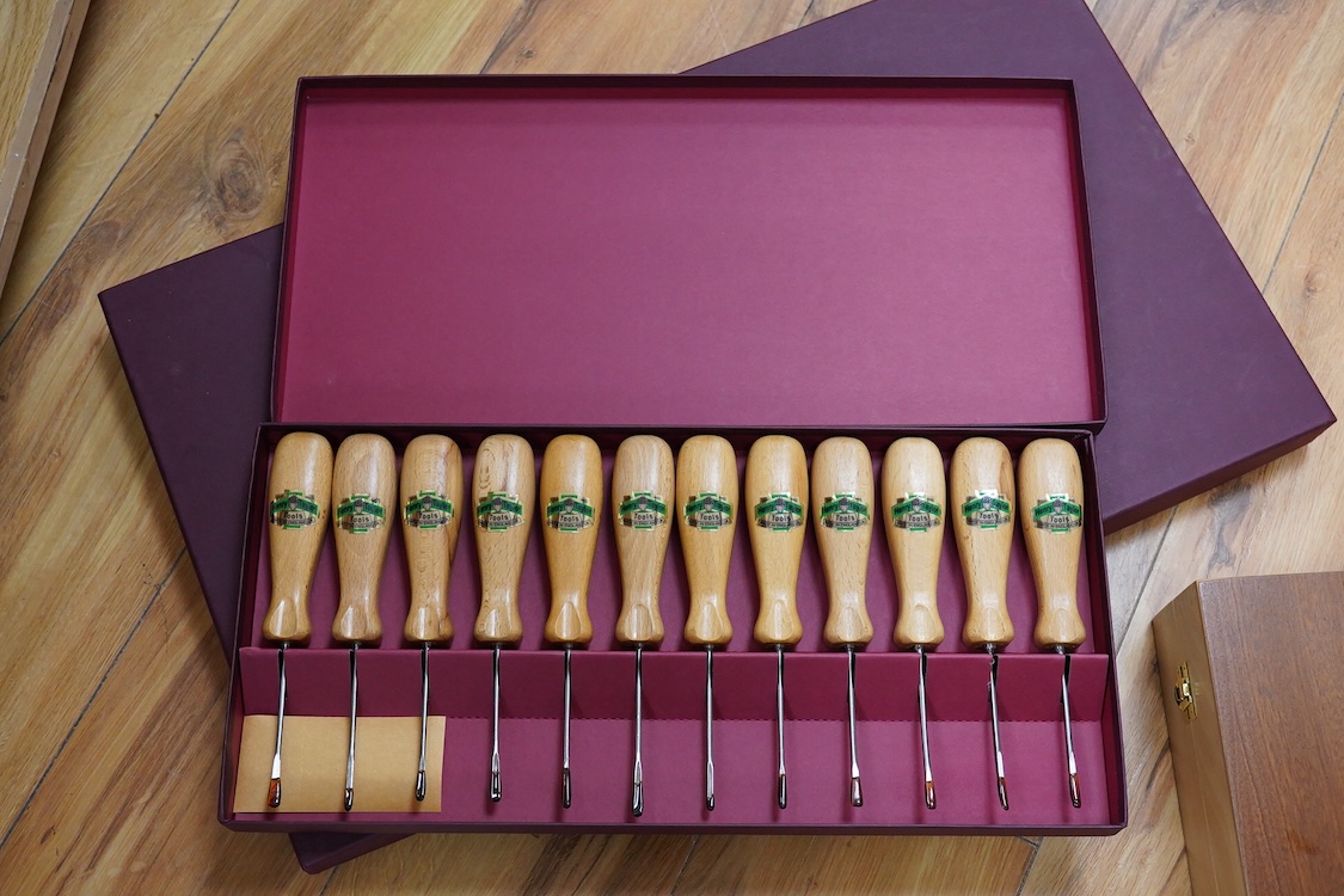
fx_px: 1680
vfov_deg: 29.9
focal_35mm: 45
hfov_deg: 43.6
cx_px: 672
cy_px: 448
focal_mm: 30
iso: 2500
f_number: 8
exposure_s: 1/160
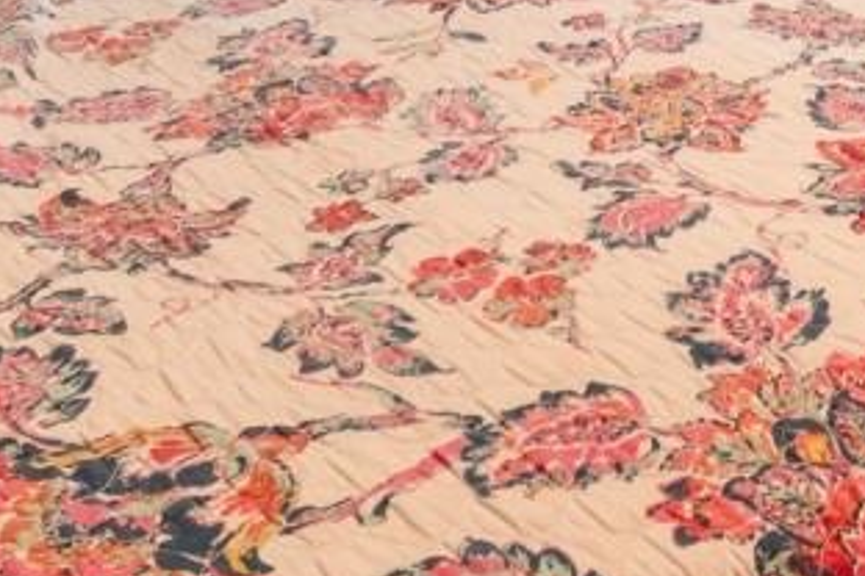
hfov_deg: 24.1
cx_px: 976
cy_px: -551
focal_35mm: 78
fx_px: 1874
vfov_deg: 14.6
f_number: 4.5
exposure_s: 6
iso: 100
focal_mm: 10
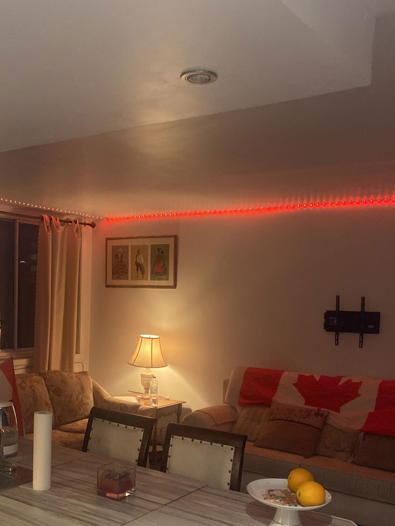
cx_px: 141
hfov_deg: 36.6
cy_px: 336
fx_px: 593
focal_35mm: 39
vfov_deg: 47.3
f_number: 1.8
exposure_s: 1/40
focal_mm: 4.25
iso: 500
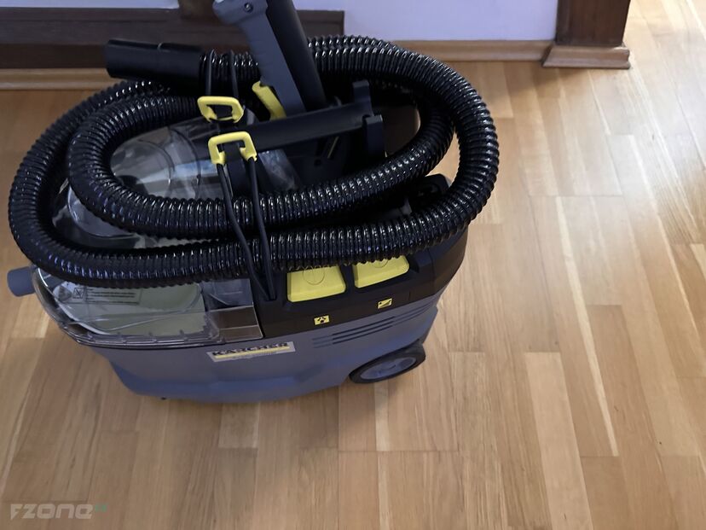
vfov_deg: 56.8
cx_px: 353
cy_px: 265
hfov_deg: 71.6
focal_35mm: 24
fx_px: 489
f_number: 1.78
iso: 1000
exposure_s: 1/34
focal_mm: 6.86
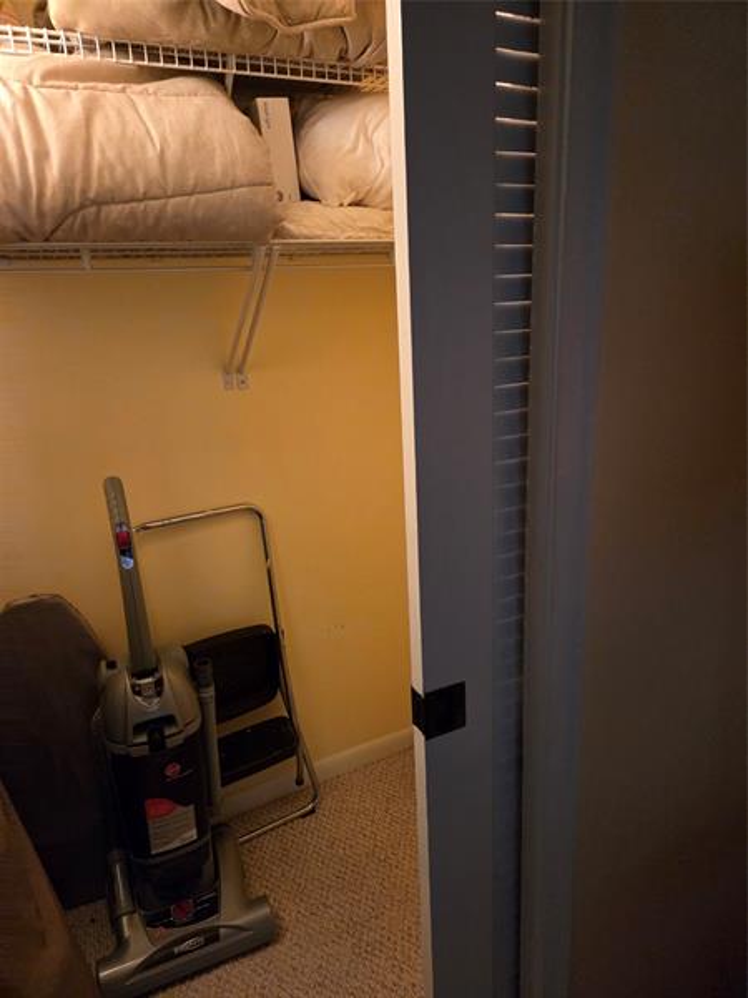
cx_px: 374
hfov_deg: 58.9
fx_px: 663
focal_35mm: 23
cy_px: 499
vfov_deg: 73.9
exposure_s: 1/120
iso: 2000
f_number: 1.8
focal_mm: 5.4
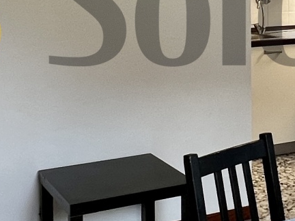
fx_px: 656
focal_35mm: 77
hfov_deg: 24.5
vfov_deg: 18.5
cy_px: -14
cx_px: 277
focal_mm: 1.57
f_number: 1.8
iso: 200
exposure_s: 1/100
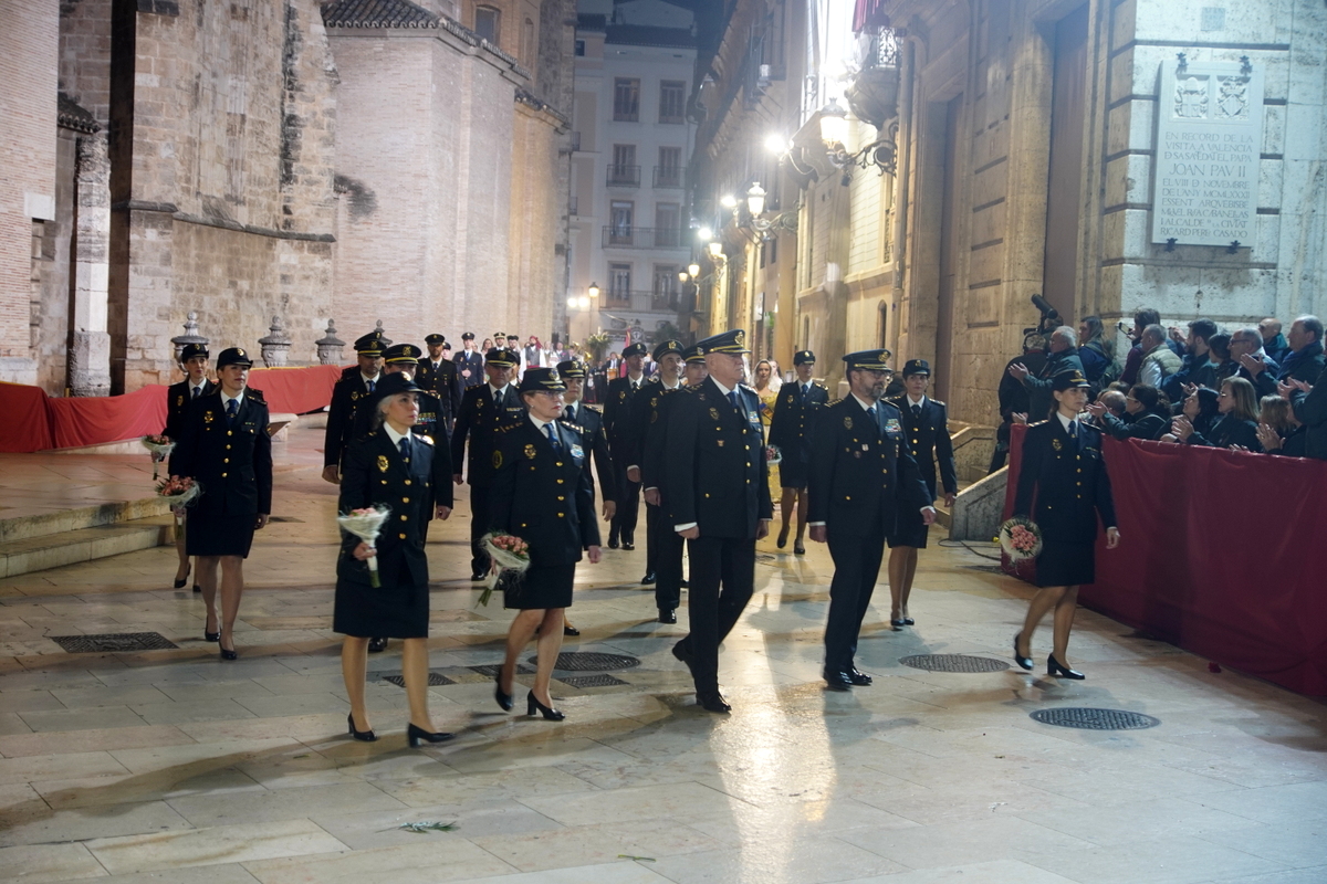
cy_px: 442
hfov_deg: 37.9
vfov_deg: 25.8
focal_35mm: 52
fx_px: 1935
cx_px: 664
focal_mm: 35
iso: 400
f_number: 2.8
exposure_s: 1/60
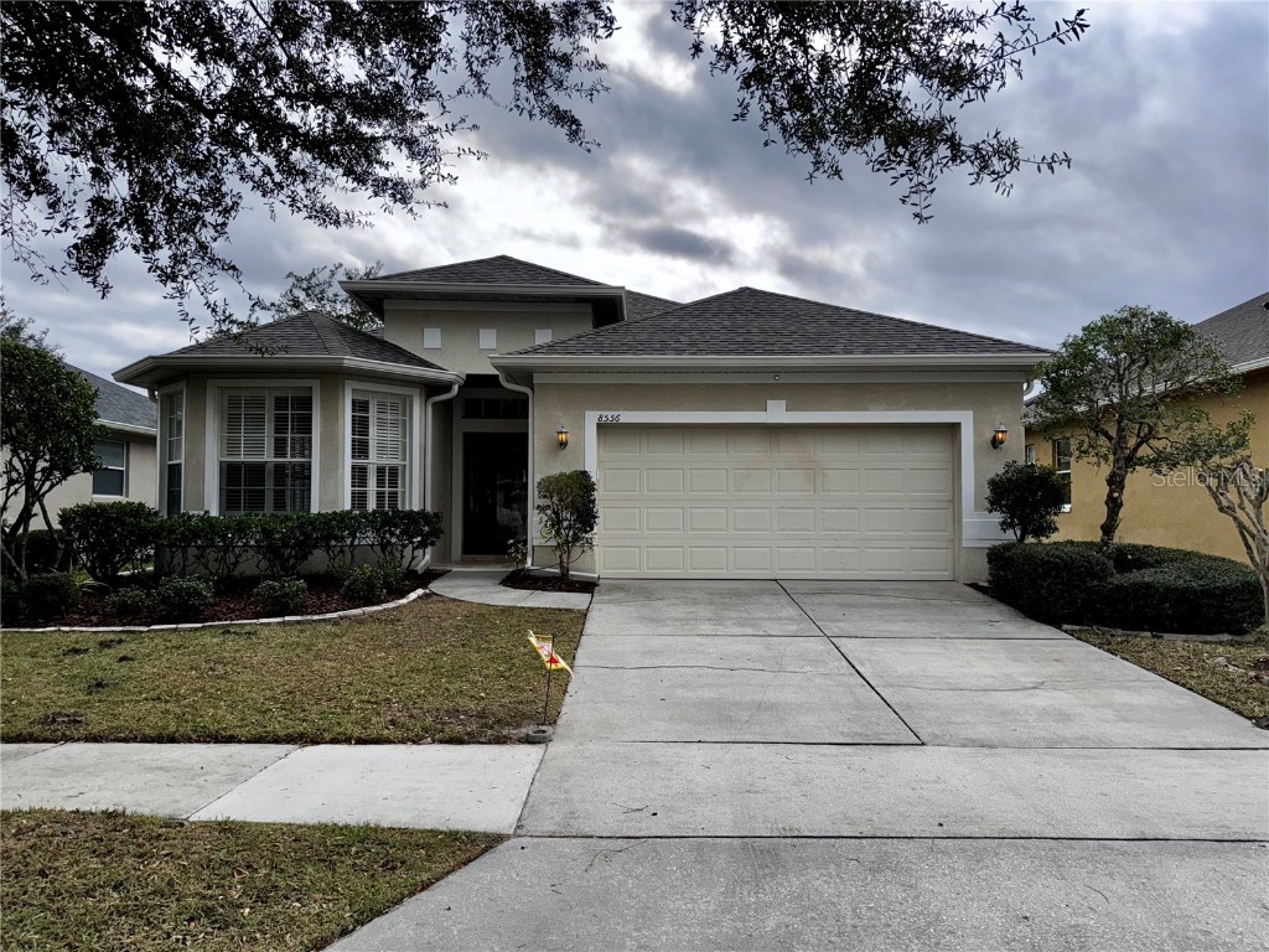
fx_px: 880
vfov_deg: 56.8
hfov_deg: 71.6
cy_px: 476
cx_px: 634
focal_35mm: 24
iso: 100
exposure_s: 1/4950
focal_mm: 6.86
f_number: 1.78
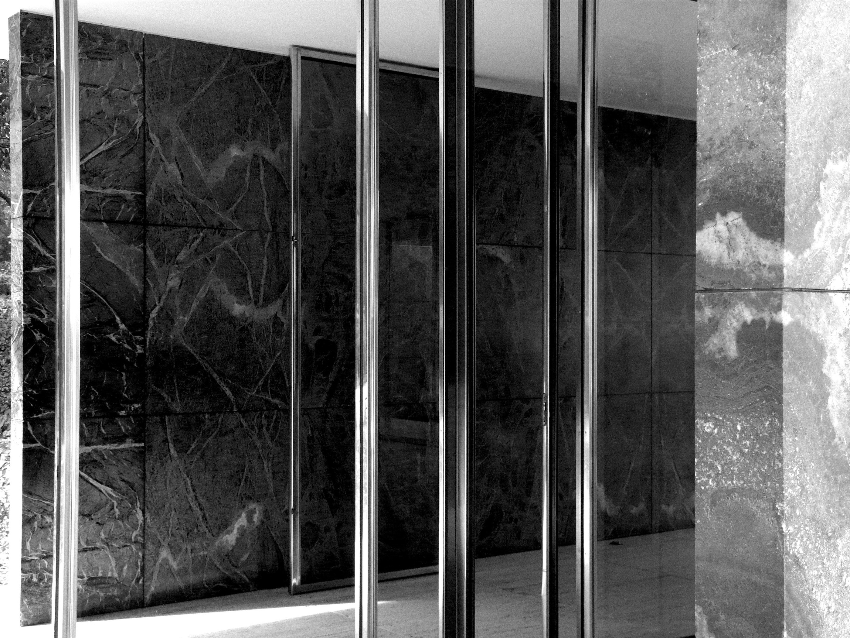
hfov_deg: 39.7
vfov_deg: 30.3
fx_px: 1179
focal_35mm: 48
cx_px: 425
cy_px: 319
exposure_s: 1/30
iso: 100
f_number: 3.2
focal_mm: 7.9
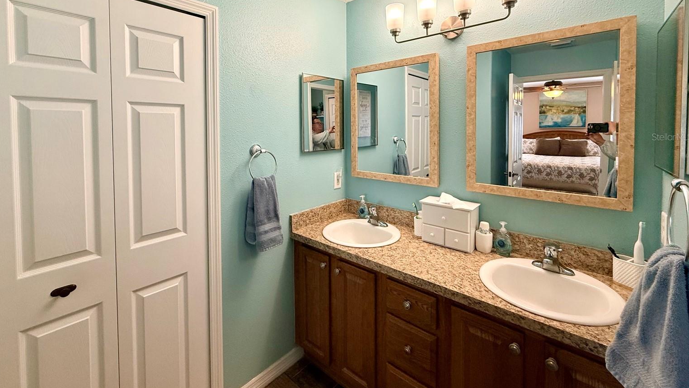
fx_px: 292
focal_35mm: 16
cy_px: 137
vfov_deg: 65.7
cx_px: 333
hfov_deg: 99.3
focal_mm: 2.22
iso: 160
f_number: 2.2
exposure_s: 1/120
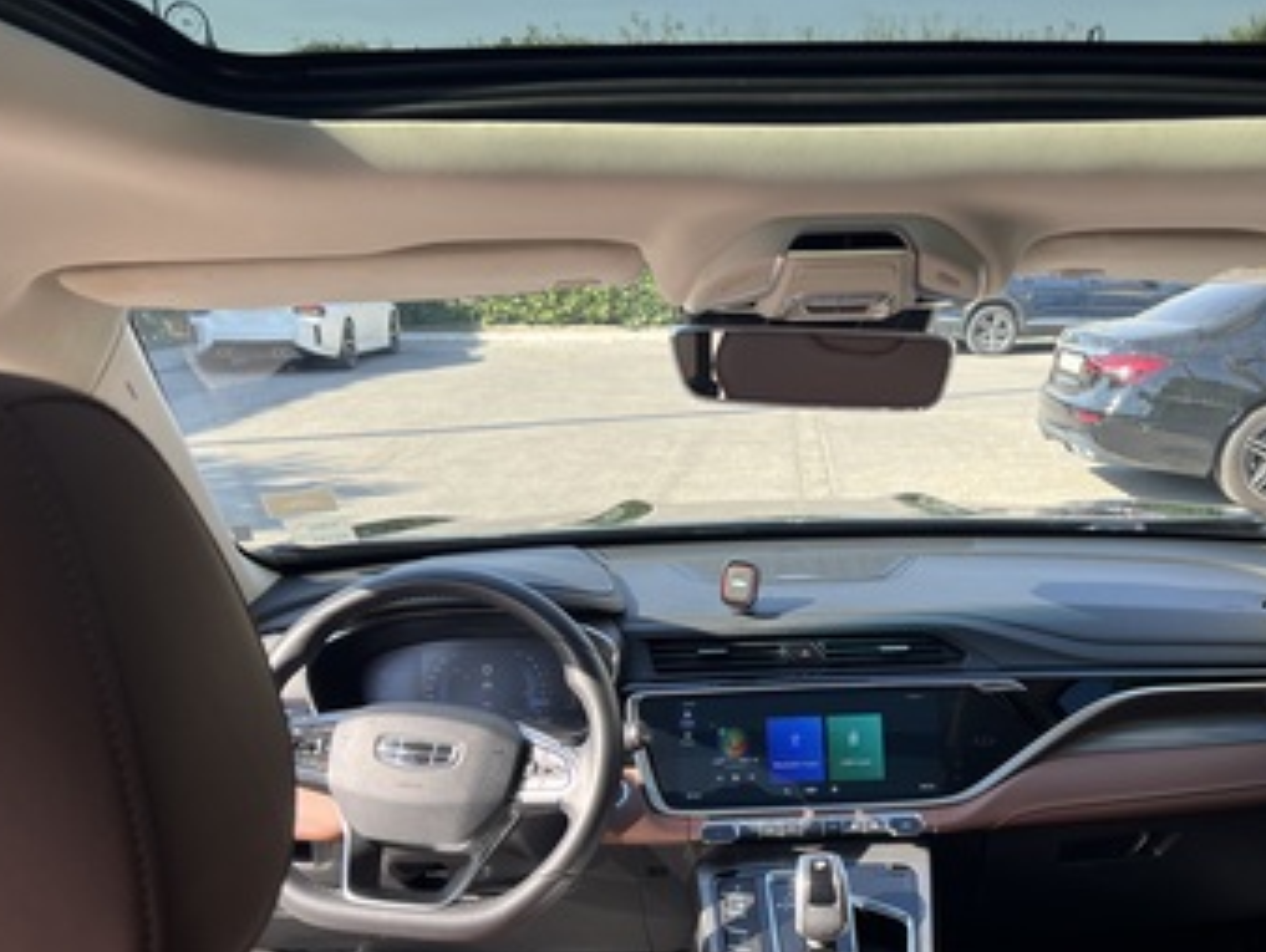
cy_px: 607
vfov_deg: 40.4
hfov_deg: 52.0
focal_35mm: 35
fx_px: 1281
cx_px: 797
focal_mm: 5.7
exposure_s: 1/621
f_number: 1.5
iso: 50
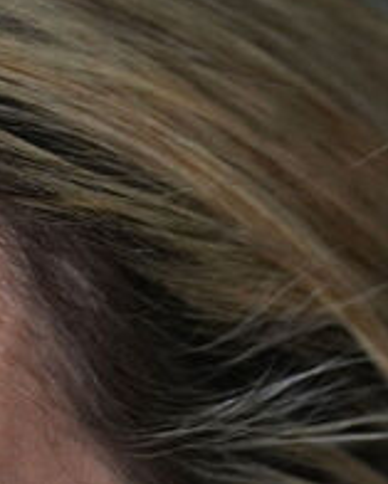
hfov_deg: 1.9
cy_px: 738
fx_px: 11618
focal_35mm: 810
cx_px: -420
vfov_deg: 2.4
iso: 1600
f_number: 2.8
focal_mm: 141
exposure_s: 1/500
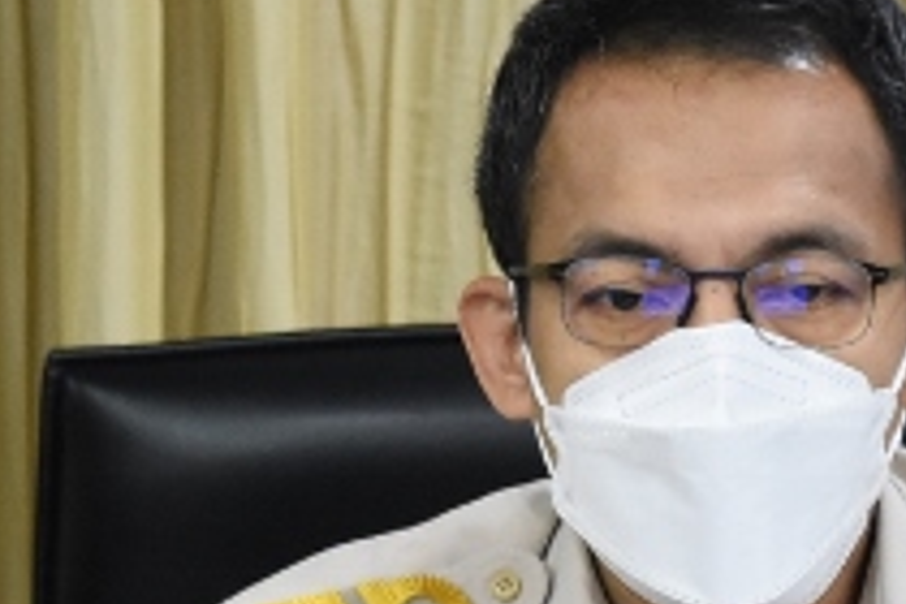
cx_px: 531
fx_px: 8933
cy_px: 852
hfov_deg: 5.8
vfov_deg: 3.9
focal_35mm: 355
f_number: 5.6
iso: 3200
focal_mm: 62
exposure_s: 1/60
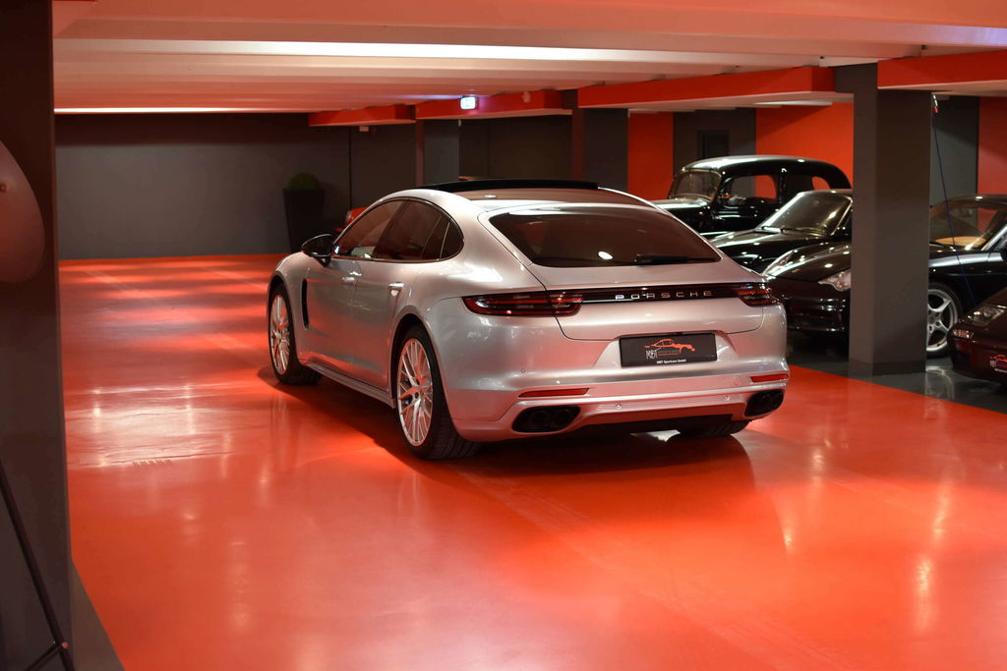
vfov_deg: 25.8
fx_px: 1469
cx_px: 504
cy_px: 336
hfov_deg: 37.8
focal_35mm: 52
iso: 800
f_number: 3.2
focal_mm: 35
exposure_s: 1/60
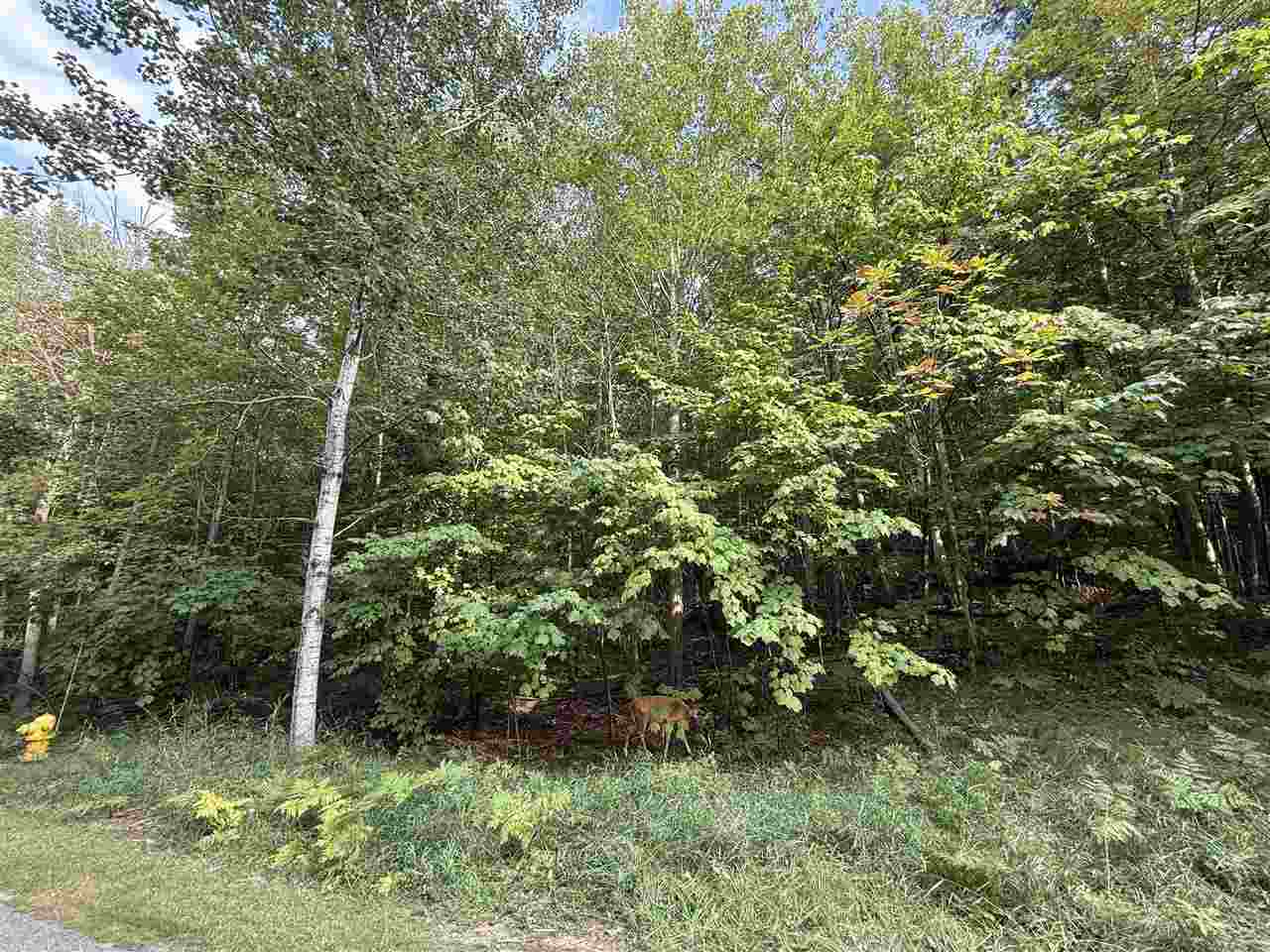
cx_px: 635
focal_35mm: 14
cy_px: 476
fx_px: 514
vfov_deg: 85.7
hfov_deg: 102.1
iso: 50
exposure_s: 1/99
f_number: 2.2
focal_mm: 2.22
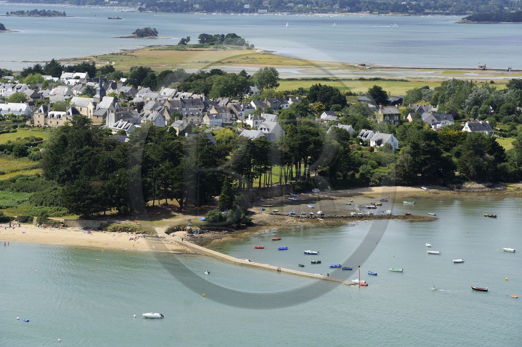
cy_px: 174
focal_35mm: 98
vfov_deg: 13.9
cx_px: 261
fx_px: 1420
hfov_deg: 20.8
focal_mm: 98
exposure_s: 1/1250
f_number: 6.3
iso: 400
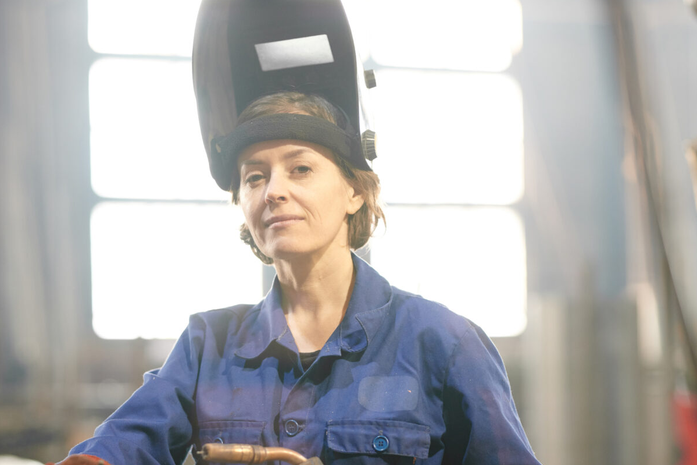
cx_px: 344
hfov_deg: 19.1
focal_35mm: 107
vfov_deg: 12.8
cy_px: 290
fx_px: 2071
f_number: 2
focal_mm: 85
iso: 800
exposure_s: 1/80
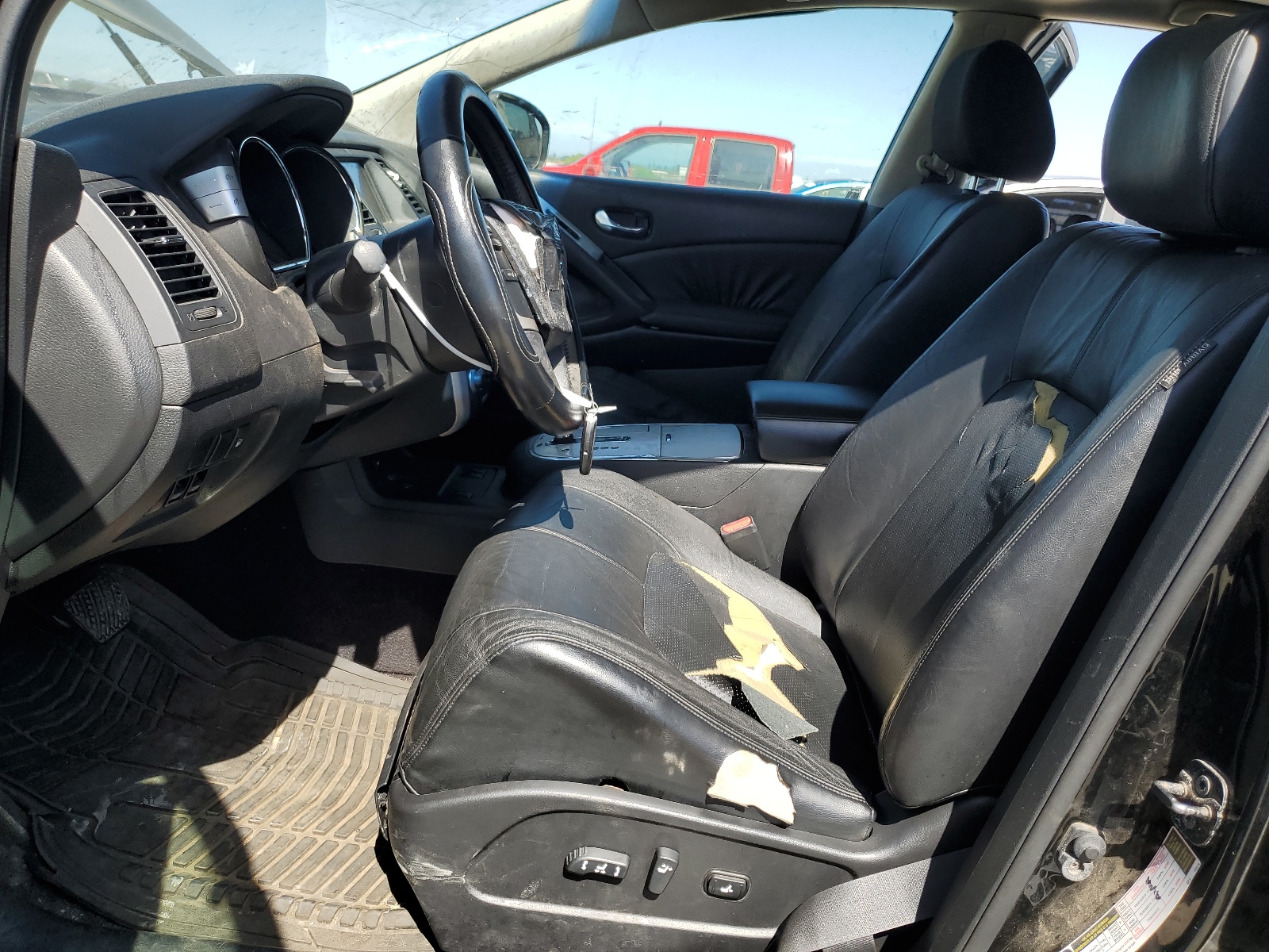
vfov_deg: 53.1
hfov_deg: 67.3
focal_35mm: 26
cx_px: 634
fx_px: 953
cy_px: 476
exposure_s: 1/1111
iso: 50
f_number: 1.5
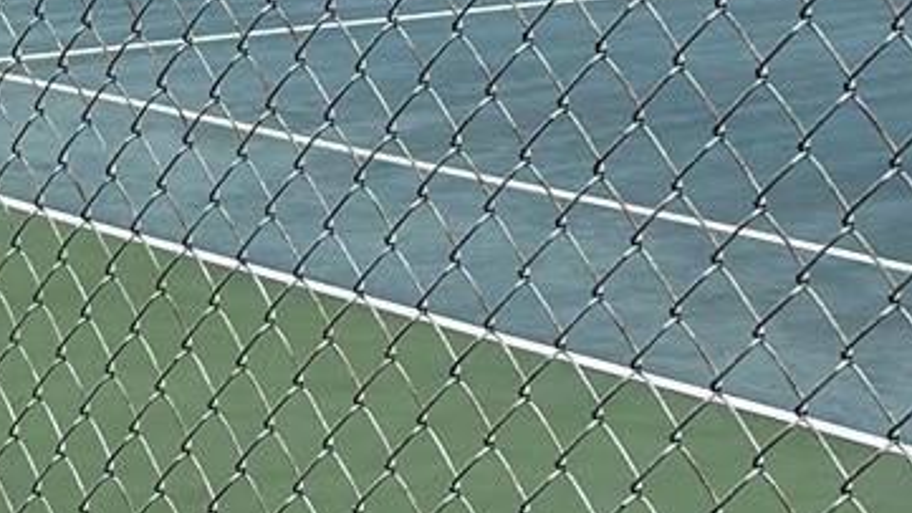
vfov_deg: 10.2
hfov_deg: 18.2
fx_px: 2805
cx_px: 109
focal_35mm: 116
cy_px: -182
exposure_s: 1/7042
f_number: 1.78
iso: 80
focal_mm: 6.86
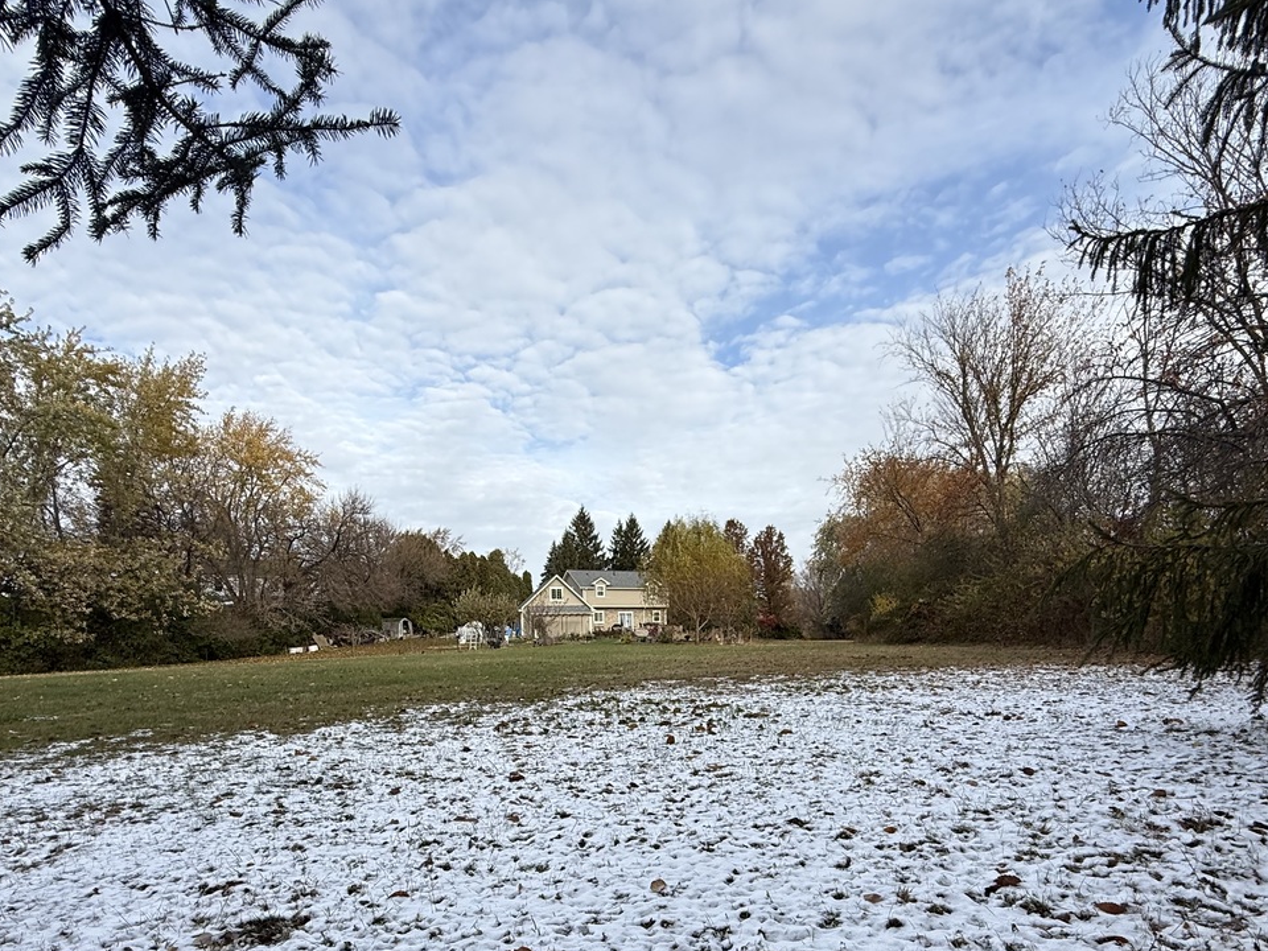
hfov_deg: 79.0
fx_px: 769
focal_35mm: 21
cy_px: 687
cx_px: 622
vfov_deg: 60.7
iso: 50
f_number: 2.2
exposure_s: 1/955
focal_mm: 2.22
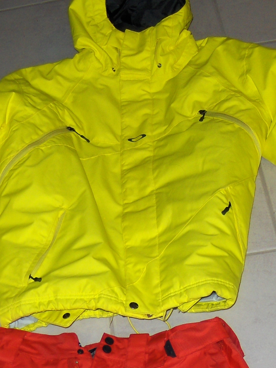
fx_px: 997
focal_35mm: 94
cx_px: 106
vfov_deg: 19.6
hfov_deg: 15.7
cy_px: 445
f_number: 2.8
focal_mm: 7.5
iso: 100
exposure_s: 1/60
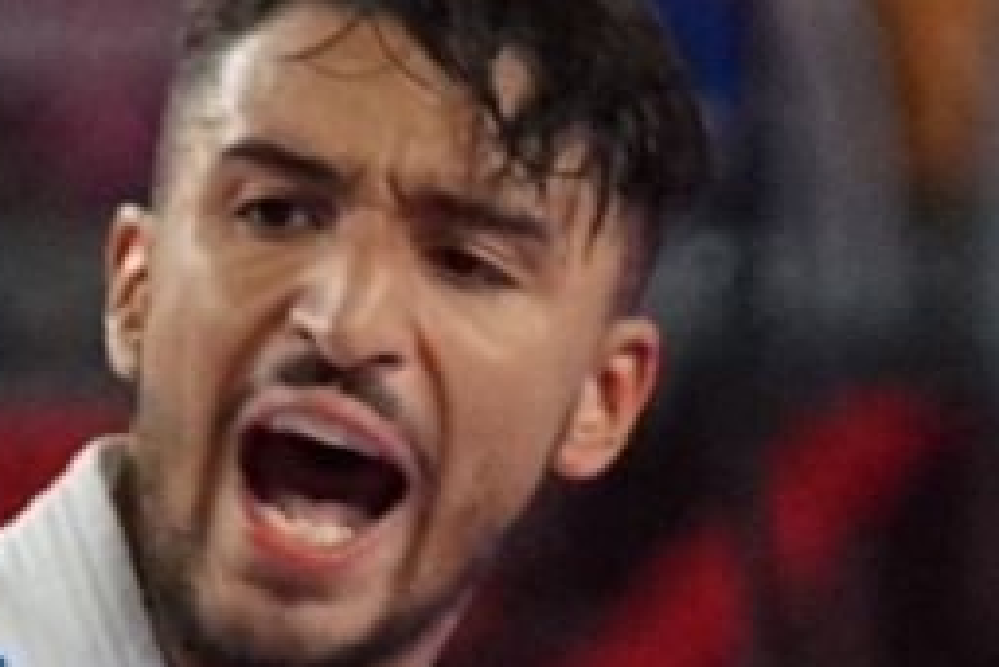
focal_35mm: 1423
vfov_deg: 1.0
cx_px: -542
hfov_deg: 1.4
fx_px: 39495
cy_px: 1463
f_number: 2.8
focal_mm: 135
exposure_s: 1/2000
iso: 3200
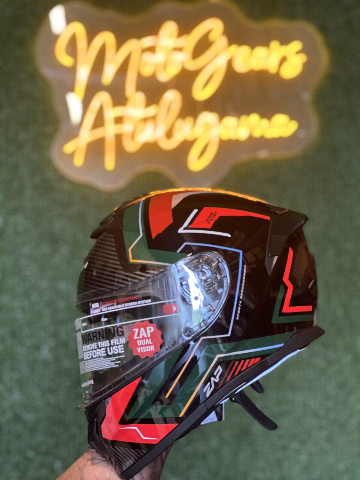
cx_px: 180
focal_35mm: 77
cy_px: 240
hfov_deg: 19.1
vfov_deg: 25.3
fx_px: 1068
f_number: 2.8
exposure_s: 1/40
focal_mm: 9
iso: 400
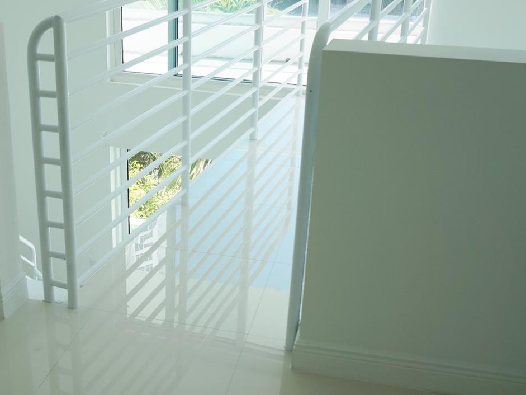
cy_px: 257
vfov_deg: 29.5
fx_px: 745
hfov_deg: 37.8
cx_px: 122
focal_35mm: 49
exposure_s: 1/200
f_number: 5
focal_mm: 20
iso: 100
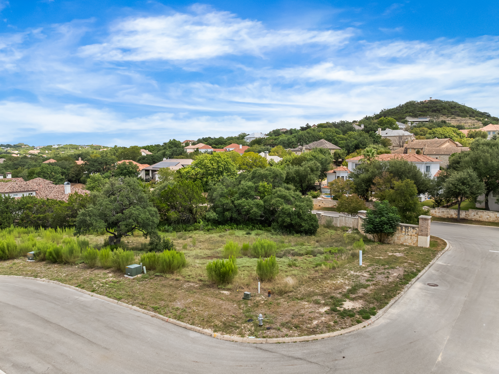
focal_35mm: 24
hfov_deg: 71.6
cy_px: 187
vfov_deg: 56.8
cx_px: 250
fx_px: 346
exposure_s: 1/5000
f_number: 2.8
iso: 240
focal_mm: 12.29
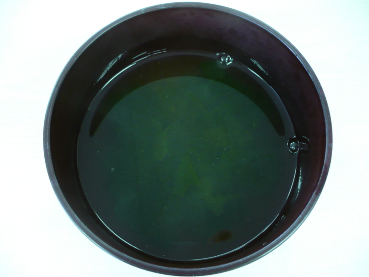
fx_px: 373
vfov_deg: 40.7
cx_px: 184
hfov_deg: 52.6
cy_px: 138
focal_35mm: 35
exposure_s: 1/10
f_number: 2.8
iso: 200
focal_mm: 5.8
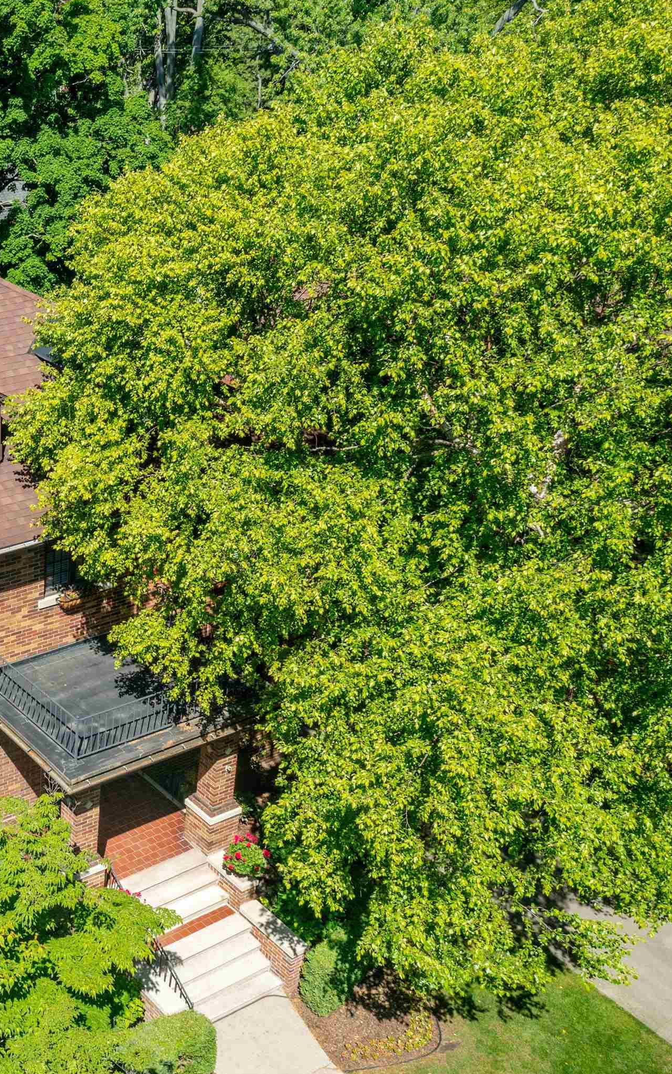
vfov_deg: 46.2
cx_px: -52
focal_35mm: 43
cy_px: 538
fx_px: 1260
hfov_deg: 27.5
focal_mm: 10.26
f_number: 5.6
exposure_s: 1/320
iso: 100
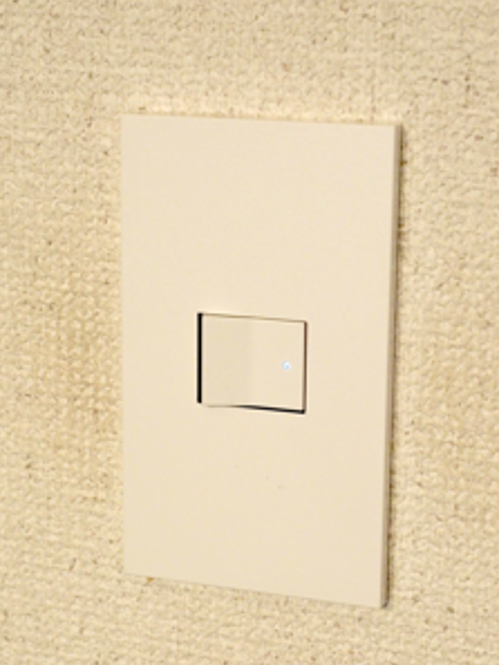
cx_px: 269
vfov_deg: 22.7
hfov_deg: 17.2
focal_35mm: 86
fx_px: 1652
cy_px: 338
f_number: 5.6
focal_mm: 30
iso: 1250
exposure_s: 1/60
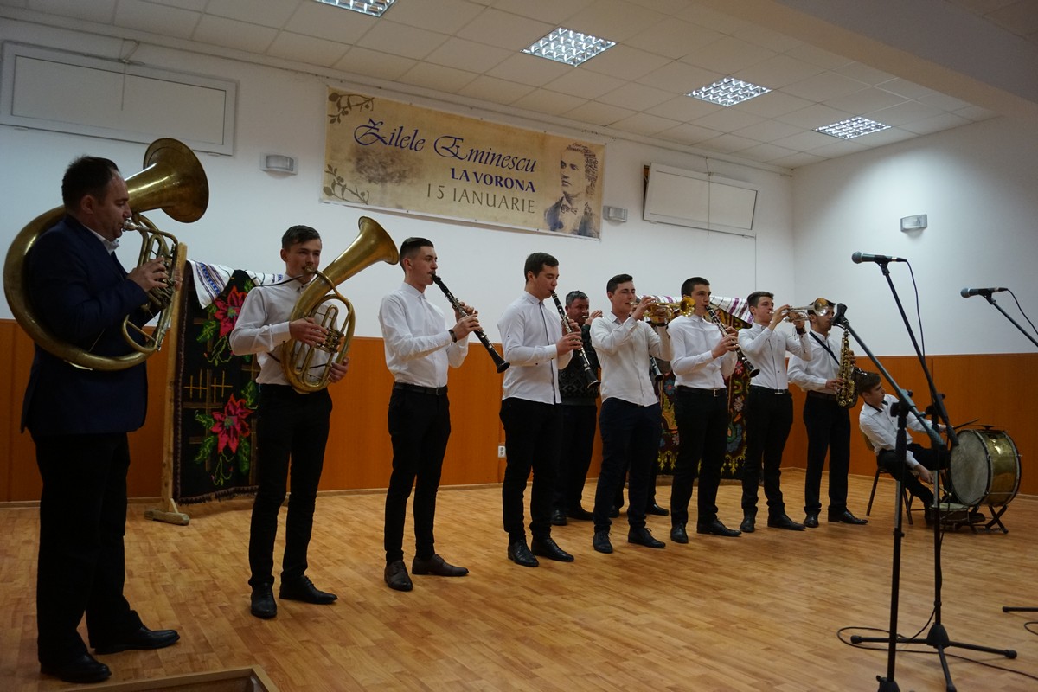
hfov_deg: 67.4
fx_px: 778
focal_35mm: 27
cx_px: 519
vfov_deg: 47.9
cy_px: 346
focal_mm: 18
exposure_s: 1/160
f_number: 3.5
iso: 1600
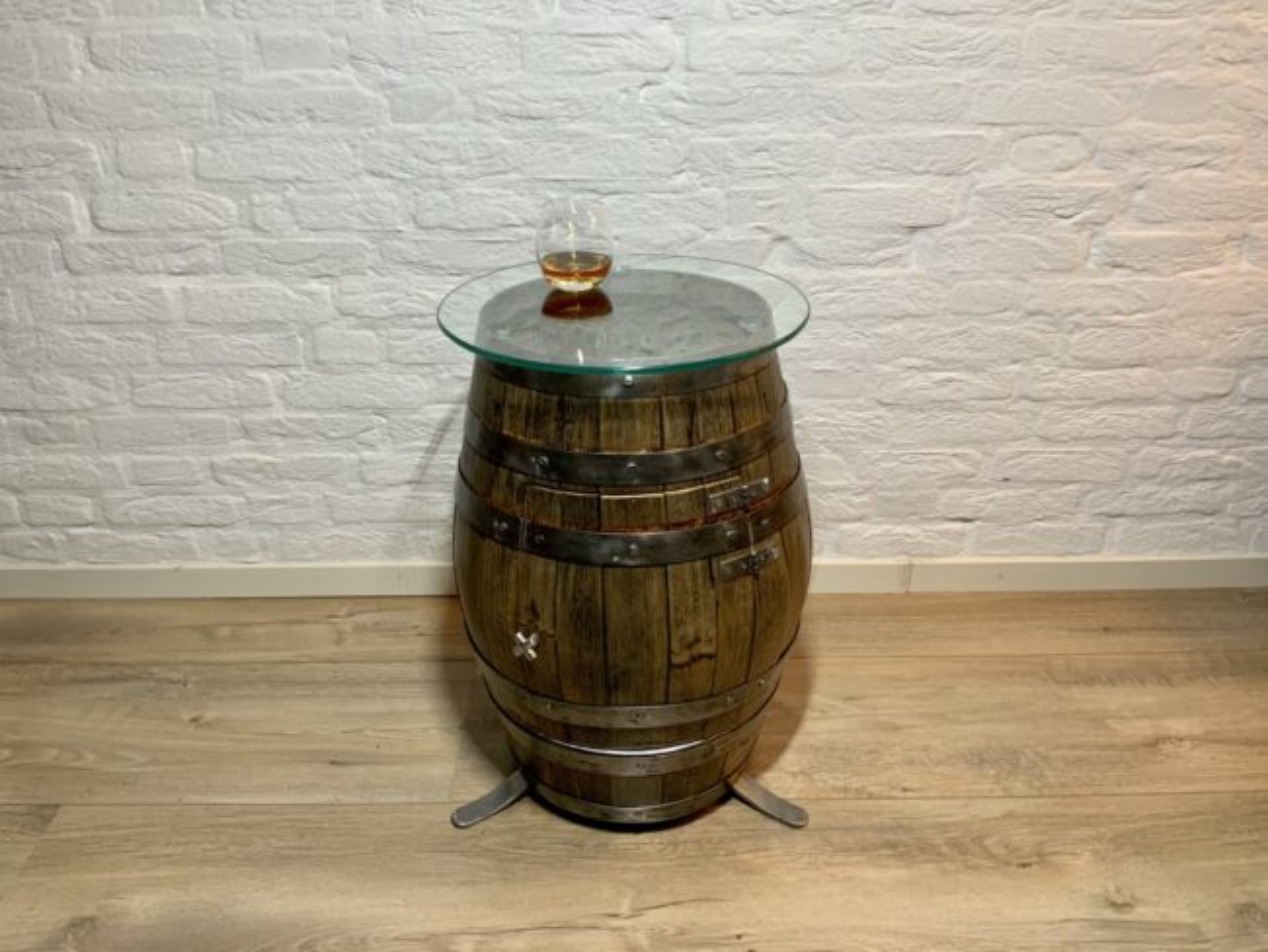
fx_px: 1063
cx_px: 634
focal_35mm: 29
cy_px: 476
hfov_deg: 61.6
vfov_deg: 48.3
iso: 80
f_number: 1.8
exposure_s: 1/50
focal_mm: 3
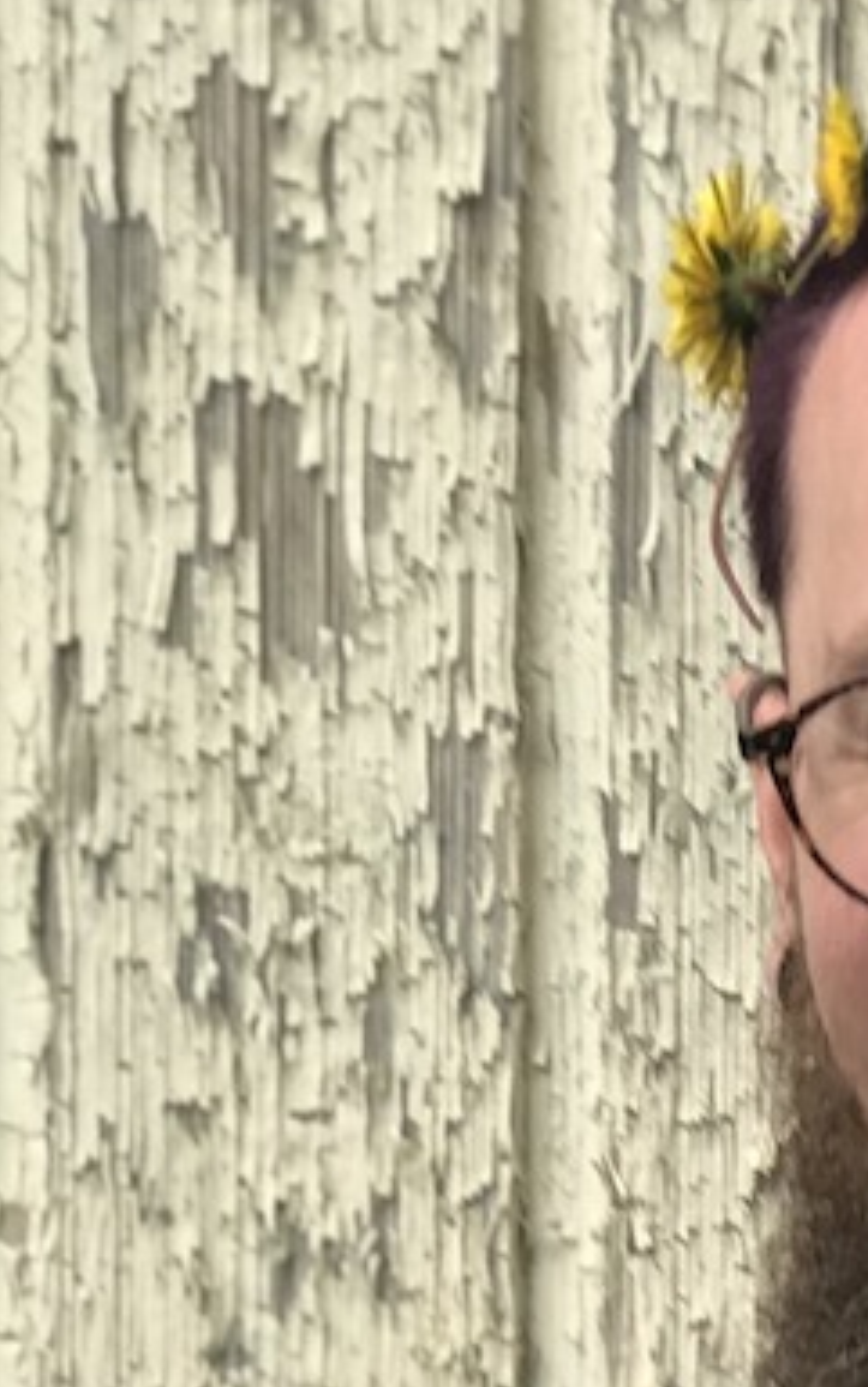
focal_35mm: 251
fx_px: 9490
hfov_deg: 5.2
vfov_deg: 8.2
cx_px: 1578
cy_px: 2151
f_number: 2.8
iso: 20
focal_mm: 6.6
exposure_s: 1/213
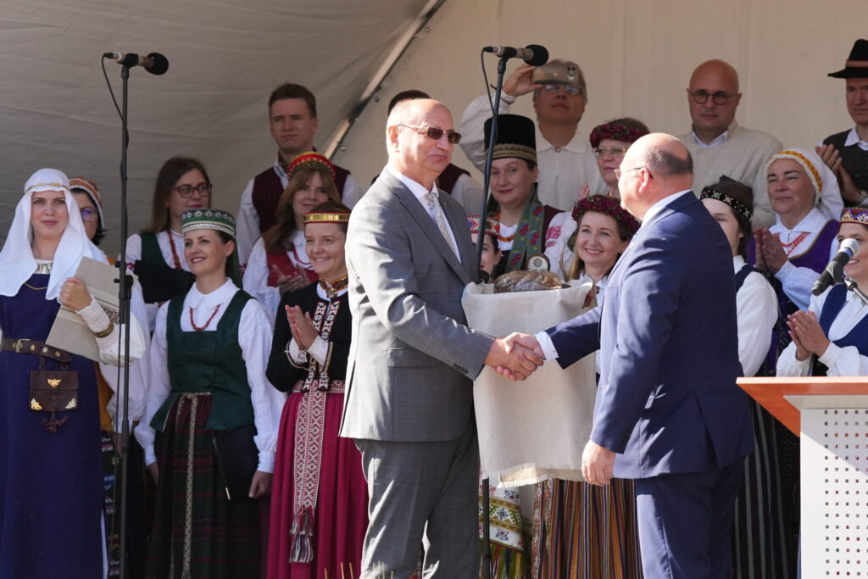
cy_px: 290
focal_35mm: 177
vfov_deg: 7.8
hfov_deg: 11.6
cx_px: 434
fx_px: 4268
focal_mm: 118
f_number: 3.5
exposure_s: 1/8000
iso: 2500
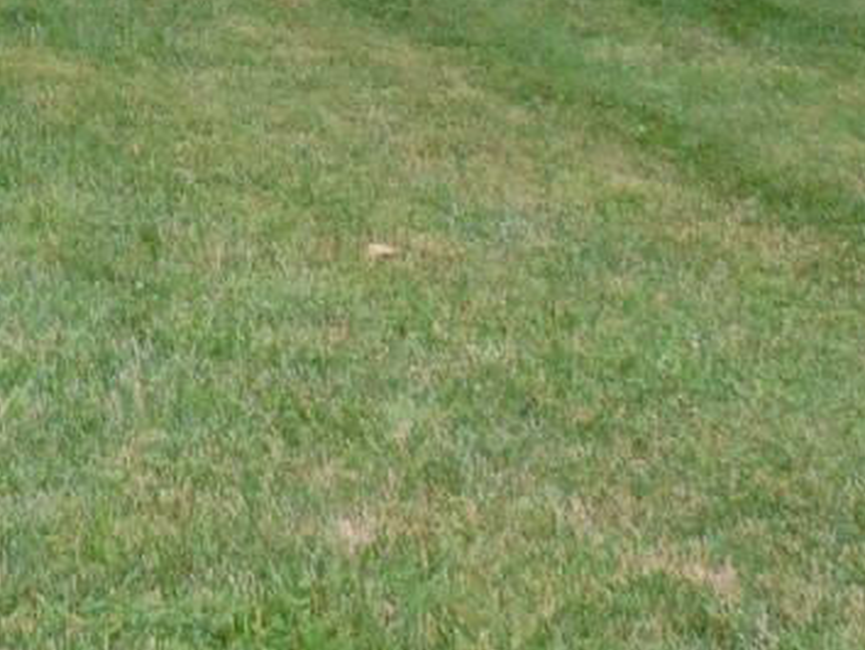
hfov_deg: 10.6
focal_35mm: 183
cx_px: -120
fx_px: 4576
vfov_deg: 7.8
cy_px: -569
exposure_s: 1/40
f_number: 4
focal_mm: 8.1
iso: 125
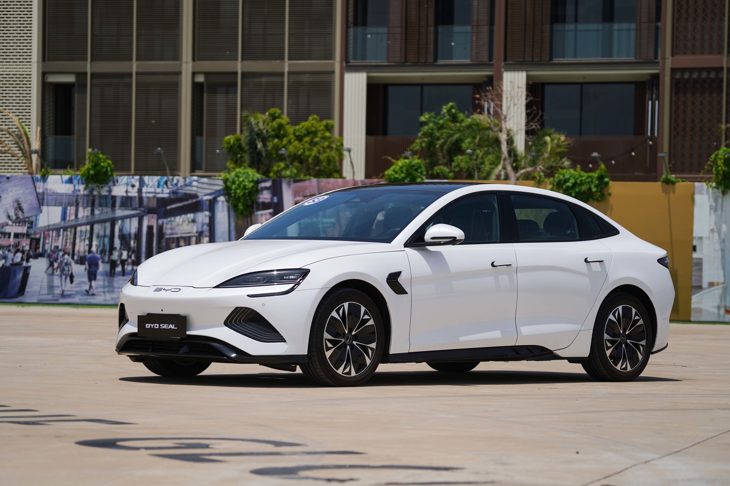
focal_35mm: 119
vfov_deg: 11.5
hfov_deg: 17.2
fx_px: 2413
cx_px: 365
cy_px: 243
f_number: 4
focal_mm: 119
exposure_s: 1/2500
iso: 80
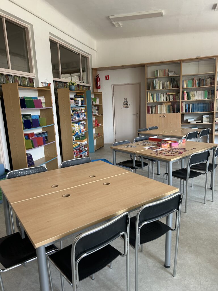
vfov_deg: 67.3
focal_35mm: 26
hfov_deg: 53.1
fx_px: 218
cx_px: 109
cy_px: 146
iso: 80
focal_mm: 5.7
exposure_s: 1/121
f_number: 1.5
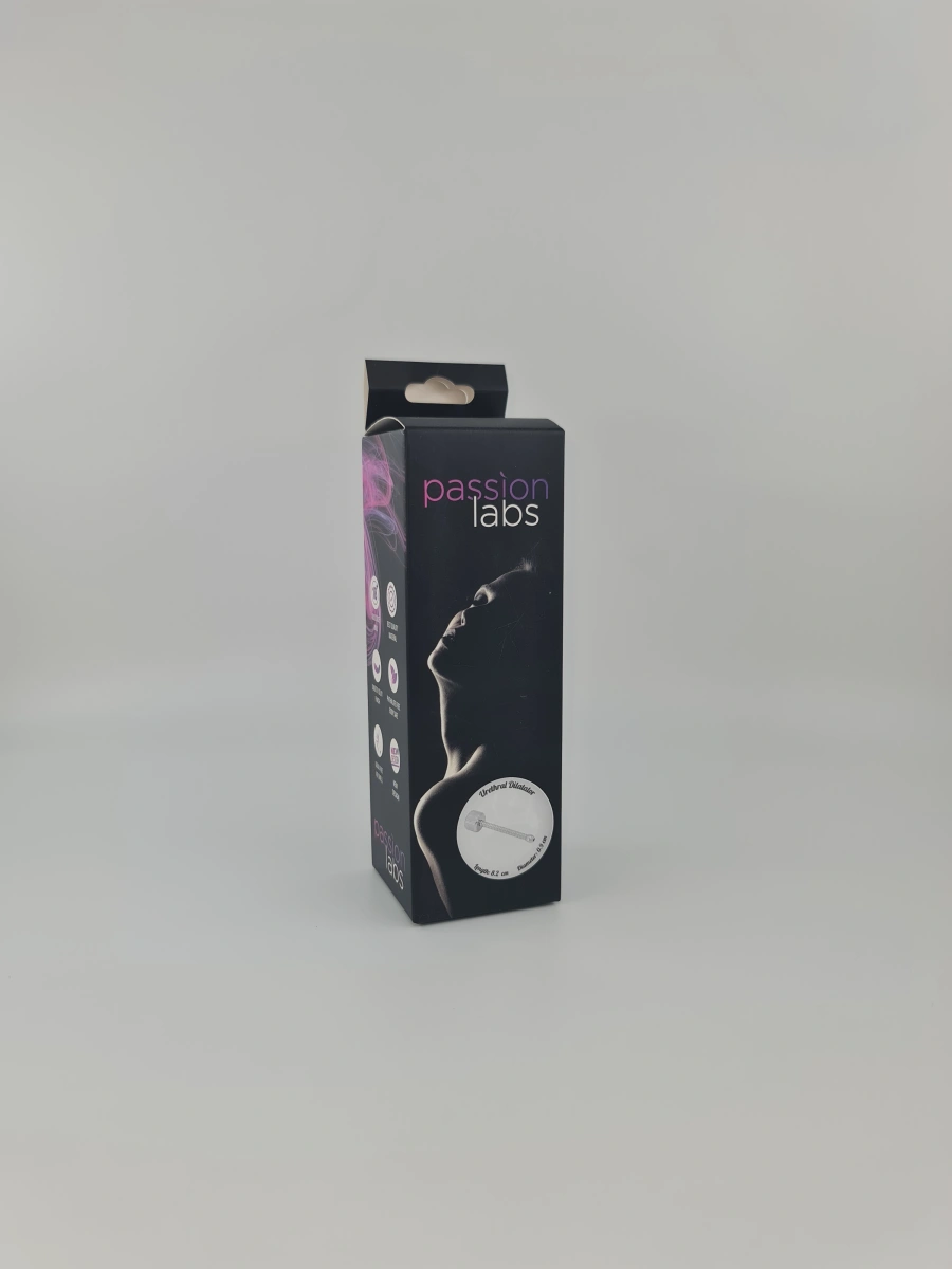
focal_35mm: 25
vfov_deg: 69.4
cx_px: 476
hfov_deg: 54.9
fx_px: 917
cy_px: 634
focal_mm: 7
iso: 50
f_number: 1.8
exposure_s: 1/296
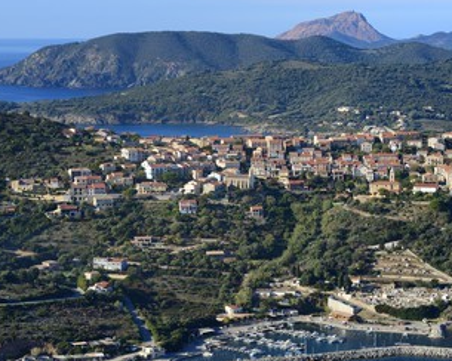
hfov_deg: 16.2
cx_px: 265
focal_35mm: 119
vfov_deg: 13.0
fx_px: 1592
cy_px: 191
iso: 400
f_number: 8
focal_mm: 92
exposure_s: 1/1000
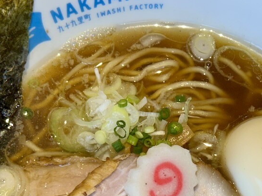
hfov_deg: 17.6
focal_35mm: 112
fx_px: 847
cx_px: 158
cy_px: 178
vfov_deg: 13.1
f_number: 1.78
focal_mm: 6.76
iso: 80
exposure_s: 1/100
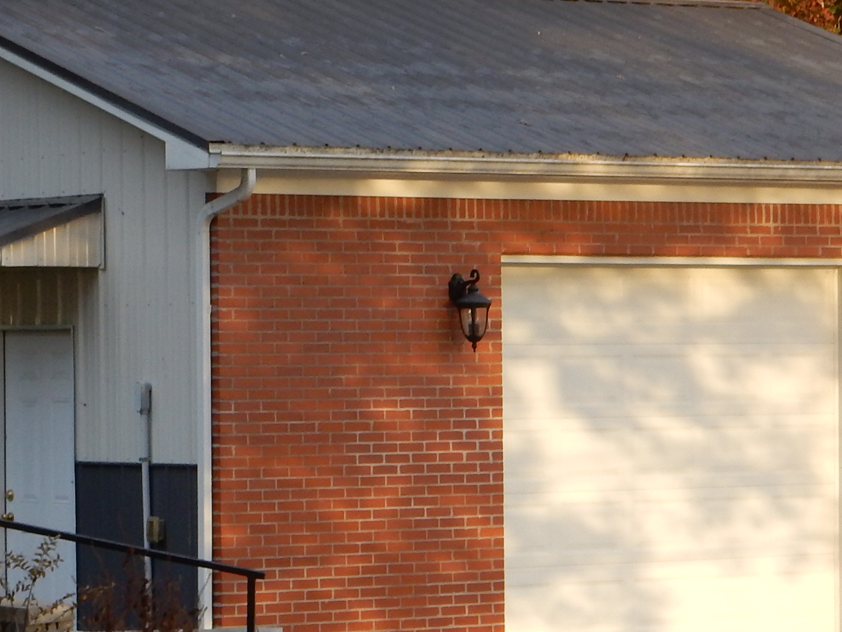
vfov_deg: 8.0
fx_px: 4524
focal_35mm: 186
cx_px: 423
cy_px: 431
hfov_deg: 10.6
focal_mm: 12.6
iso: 125
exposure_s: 1/40
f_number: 4.8
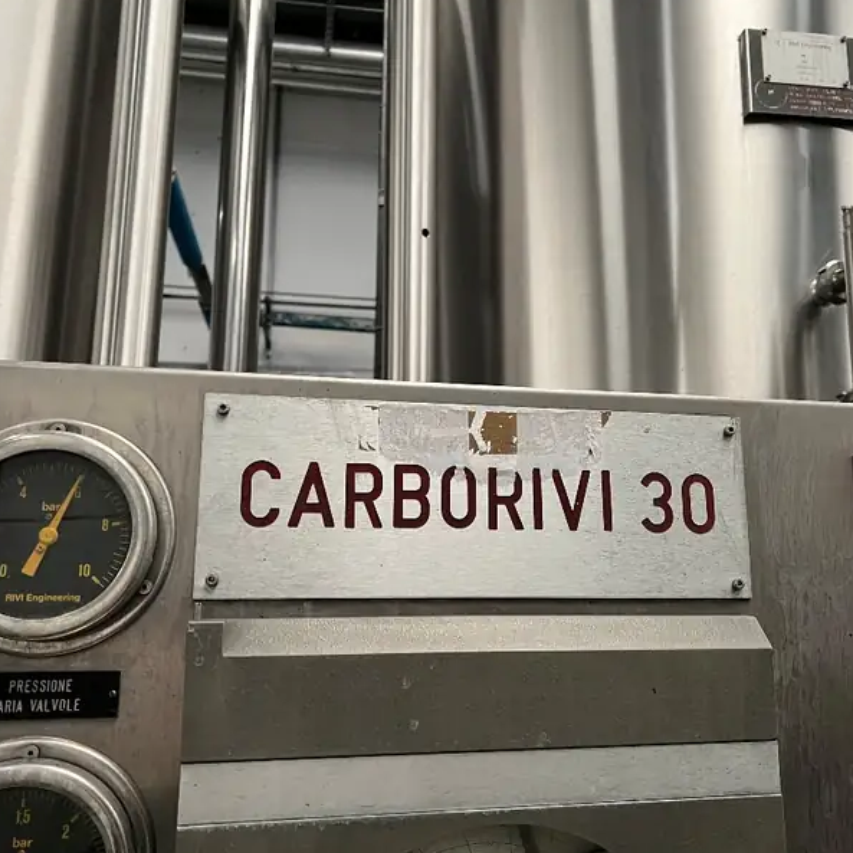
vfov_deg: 52.5
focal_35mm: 31
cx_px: 470
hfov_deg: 52.4
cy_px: 423
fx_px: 864
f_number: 1.5
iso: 160
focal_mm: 5.7
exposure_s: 1/50
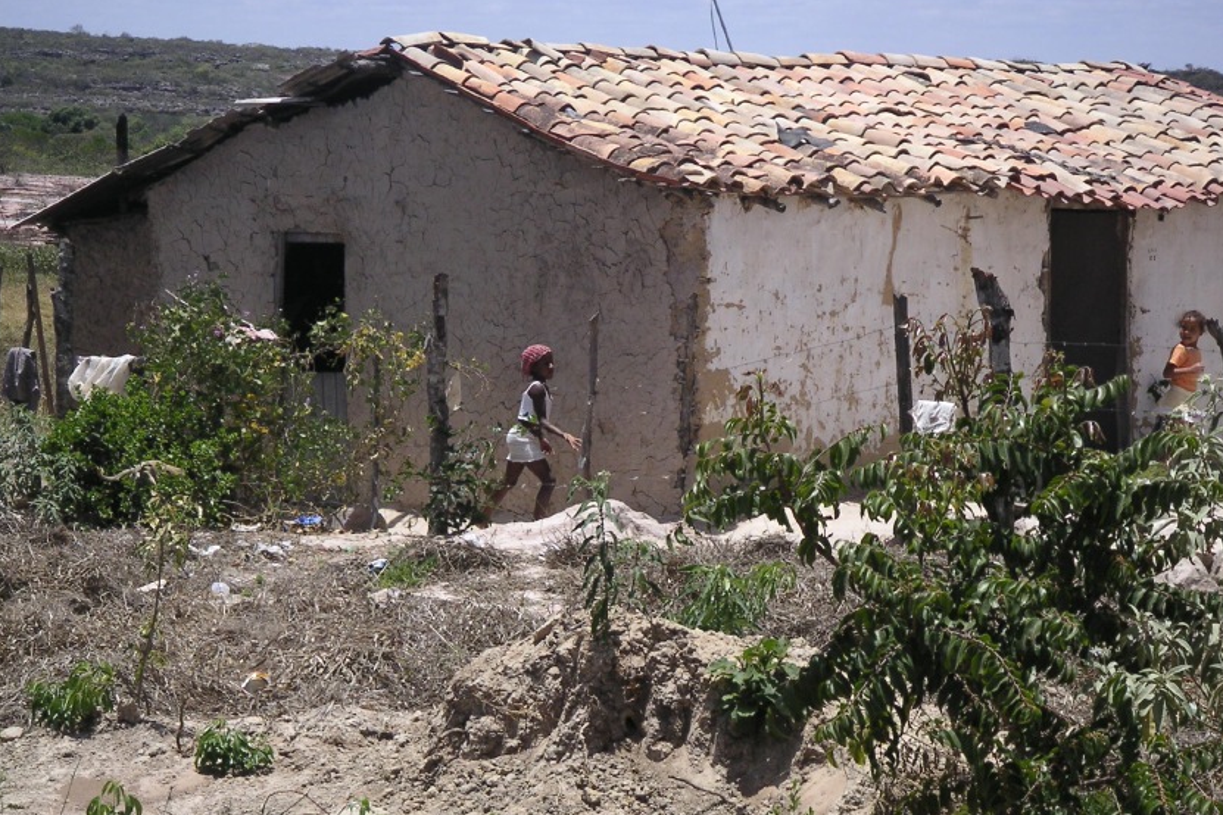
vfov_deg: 12.8
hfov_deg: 19.1
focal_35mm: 107
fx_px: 3635
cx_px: 633
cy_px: 441
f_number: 3.4
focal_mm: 14.7
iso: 50
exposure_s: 1/750
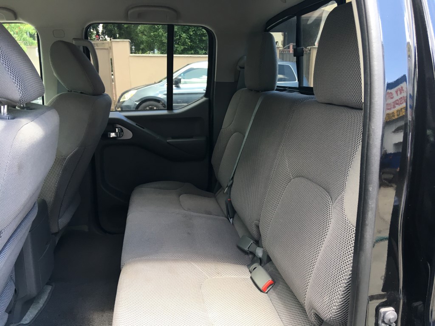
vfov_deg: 48.2
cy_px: 163
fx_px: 364
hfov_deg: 61.7
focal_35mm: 29
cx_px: 218
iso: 25
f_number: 2.2
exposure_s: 1/40
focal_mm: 4.15
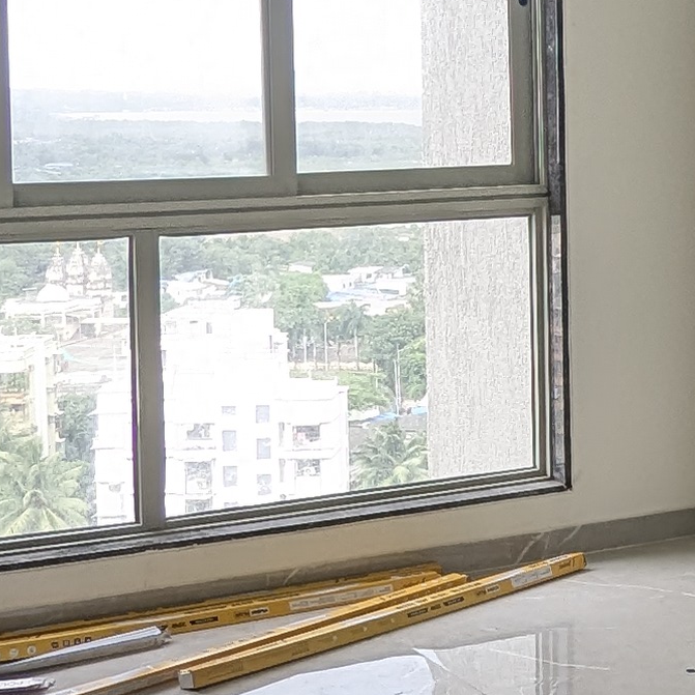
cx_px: 910
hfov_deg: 18.9
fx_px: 1931
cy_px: 200
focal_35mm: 85
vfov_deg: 20.3
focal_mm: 2.35
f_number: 2.2
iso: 51
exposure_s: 1/145
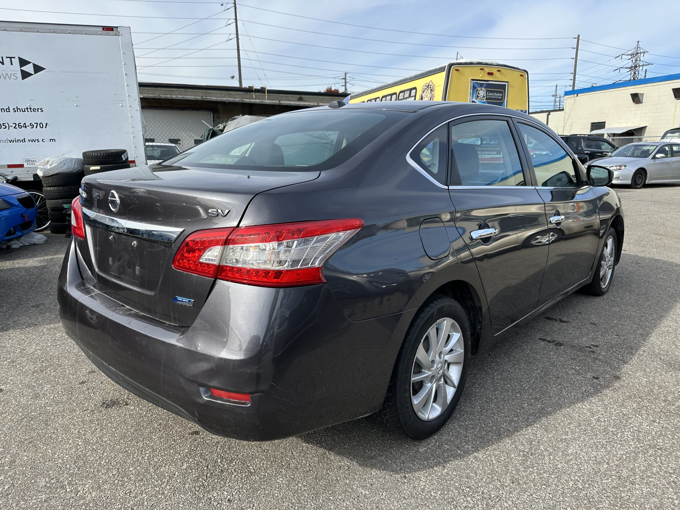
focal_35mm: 24
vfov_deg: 56.8
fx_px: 471
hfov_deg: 71.6
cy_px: 255
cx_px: 340
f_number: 1.78
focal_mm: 6.86
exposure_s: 1/1779
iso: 80
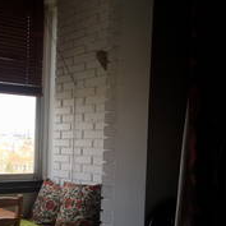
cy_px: 169
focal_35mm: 52
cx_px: 28
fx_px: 384
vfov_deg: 32.2
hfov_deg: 31.4
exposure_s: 1/398
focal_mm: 4.15
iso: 32
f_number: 2.2
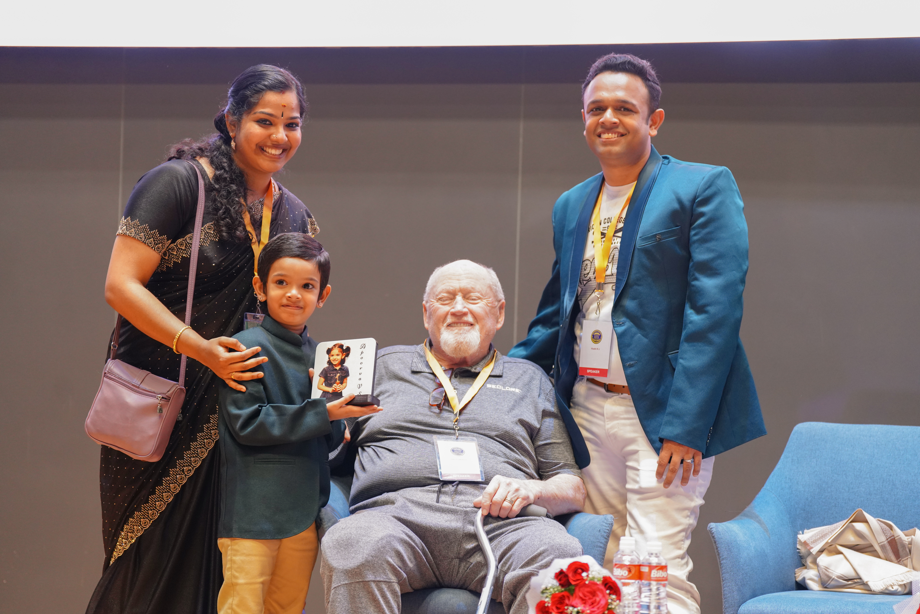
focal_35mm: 102
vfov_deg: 13.4
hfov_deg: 20.0
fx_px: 2607
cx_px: 460
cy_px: 307
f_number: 2.8
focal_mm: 102
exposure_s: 1/200
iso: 1600
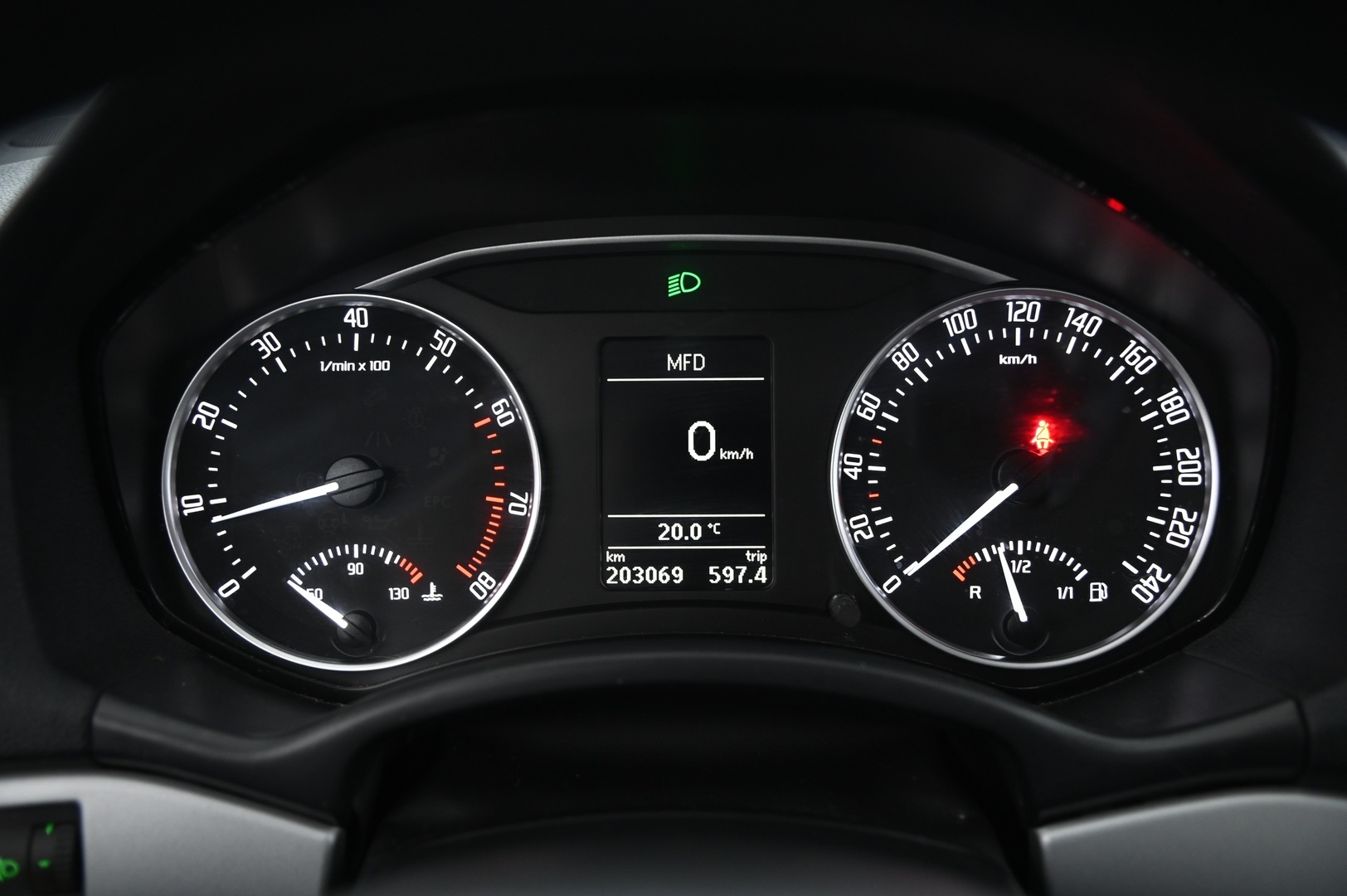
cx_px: 674
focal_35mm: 44
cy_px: 448
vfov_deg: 30.5
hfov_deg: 44.5
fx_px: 1645
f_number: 4
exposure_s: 1/15
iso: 2000
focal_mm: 44
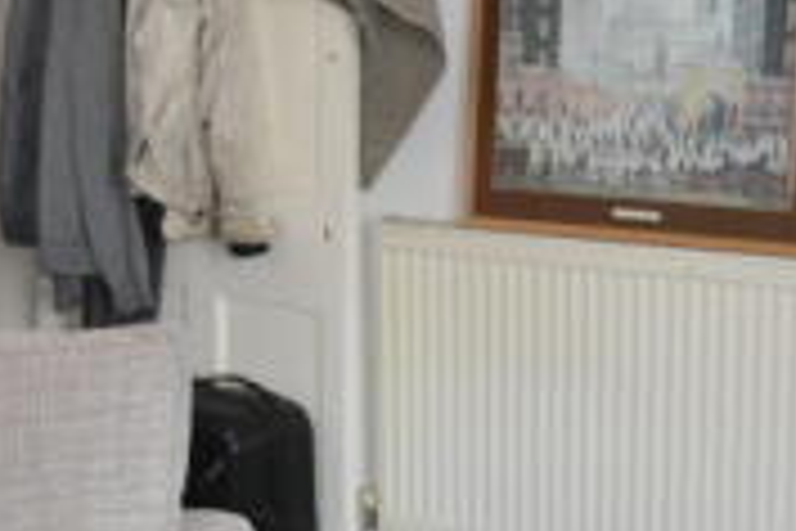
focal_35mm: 100
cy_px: 511
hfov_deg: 20.4
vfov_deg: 13.5
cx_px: 416
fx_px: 2211
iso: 1100
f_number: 3.5
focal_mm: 18
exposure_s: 1/60
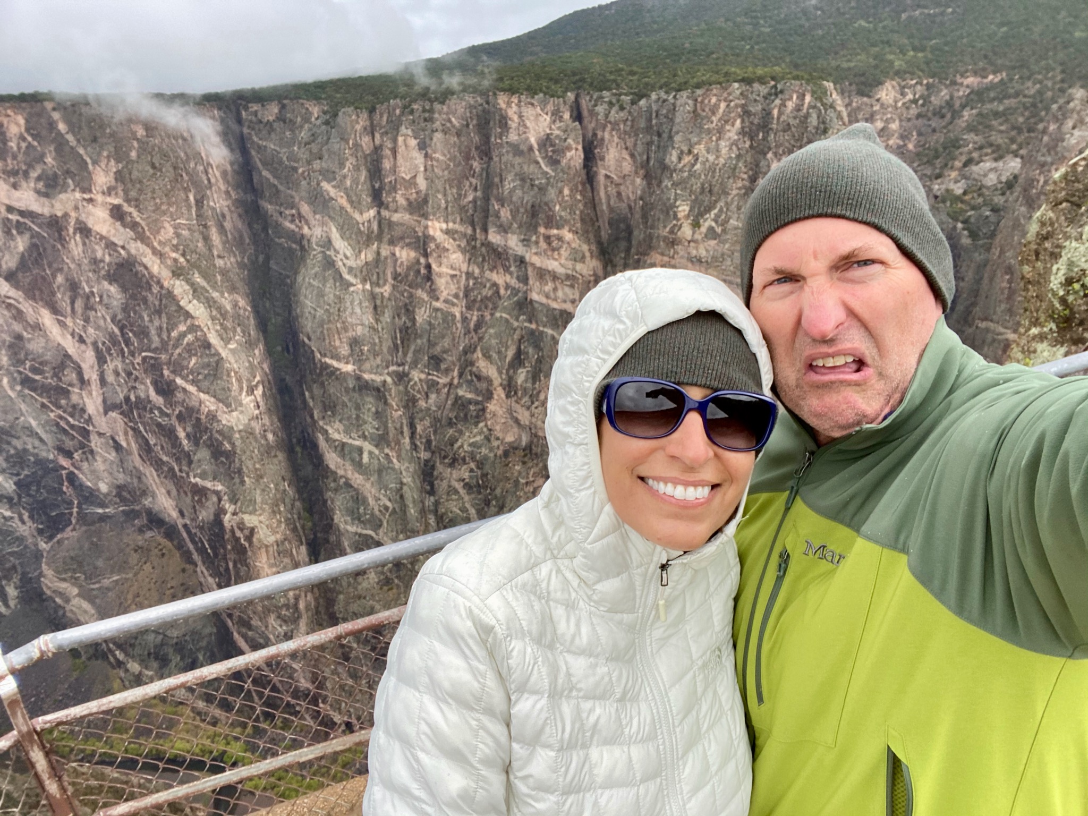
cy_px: 408
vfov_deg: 58.9
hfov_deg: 73.9
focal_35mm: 23
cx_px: 544
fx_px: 723
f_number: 2.2
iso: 32
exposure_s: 1/122
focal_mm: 2.71
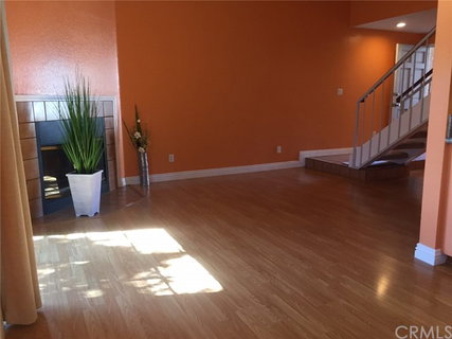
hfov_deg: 61.7
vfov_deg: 48.2
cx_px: 226
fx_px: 379
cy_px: 170
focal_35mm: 29
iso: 40
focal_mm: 4.15
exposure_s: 1/30
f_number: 2.2
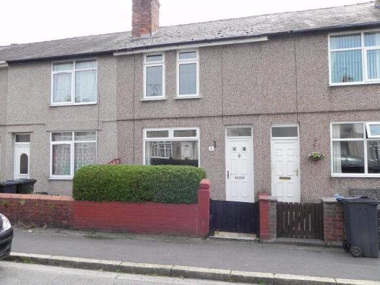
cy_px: 142
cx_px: 190
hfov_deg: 67.3
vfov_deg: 53.0
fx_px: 285
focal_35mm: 26
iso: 160
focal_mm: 4.6
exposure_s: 1/232
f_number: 5.6
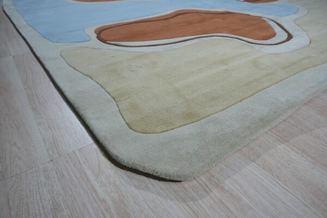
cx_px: 164
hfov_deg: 67.6
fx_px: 244
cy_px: 109
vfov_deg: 48.1
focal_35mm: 27
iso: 500
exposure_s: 1/160
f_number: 5
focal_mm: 26.9
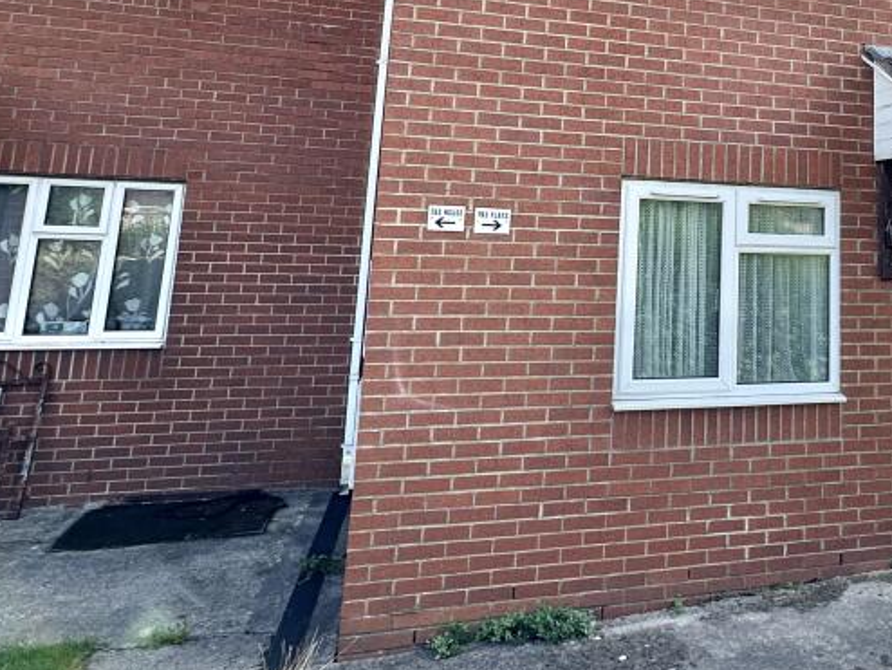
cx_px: 702
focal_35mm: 29
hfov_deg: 57.4
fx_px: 748
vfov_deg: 45.3
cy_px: 116
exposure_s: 1/413
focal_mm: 2.22
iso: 40
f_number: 2.2
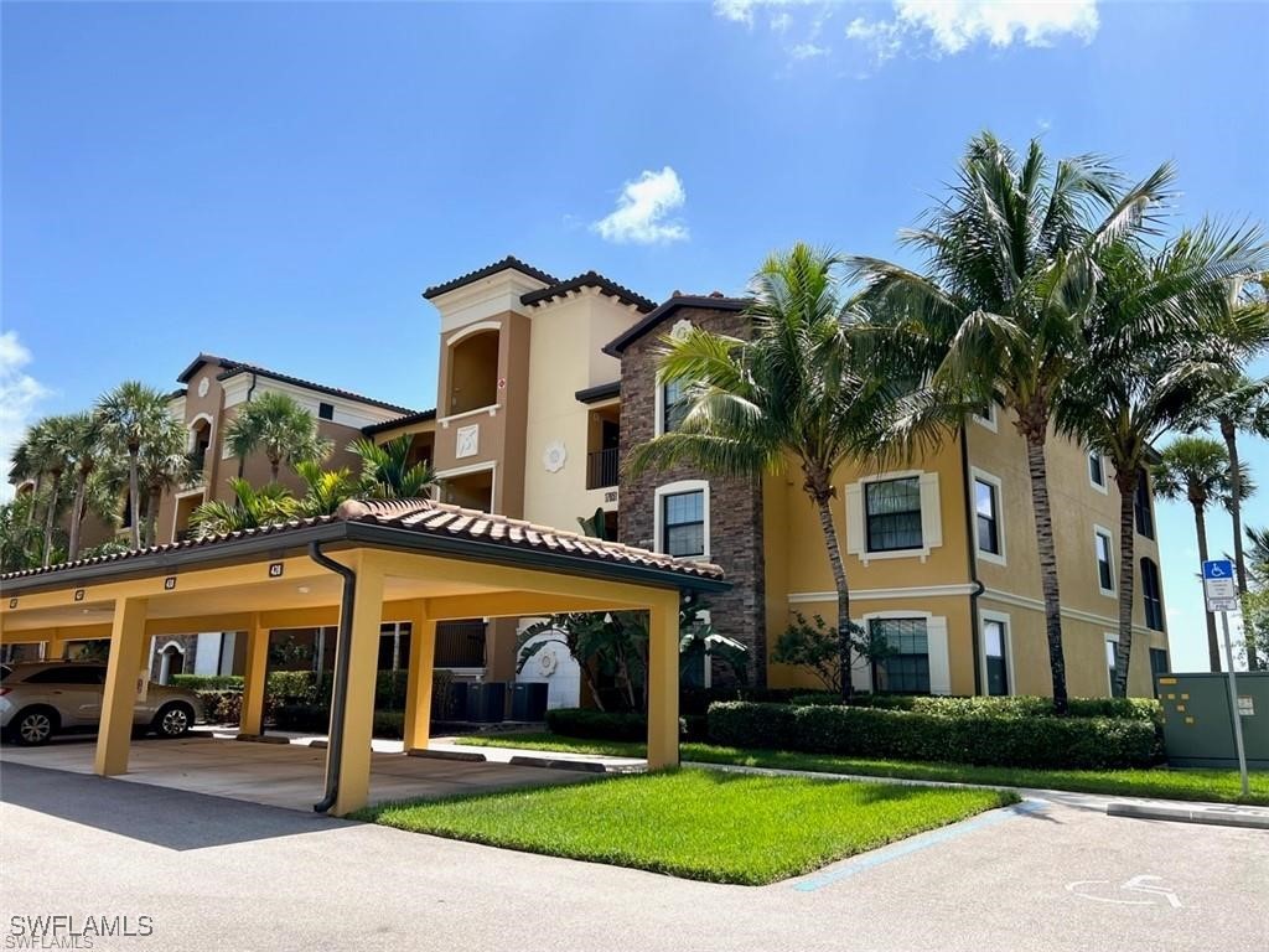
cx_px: 634
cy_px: 476
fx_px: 953
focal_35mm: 26
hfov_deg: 67.3
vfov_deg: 53.1
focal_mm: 5.7
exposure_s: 1/3356
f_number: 1.5
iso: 50
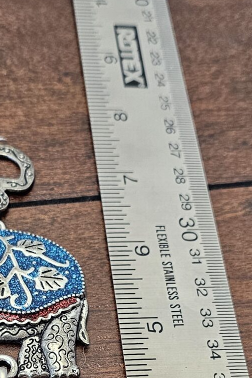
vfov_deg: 23.9
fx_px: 850
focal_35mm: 81
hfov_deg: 16.8
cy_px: 386
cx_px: 92
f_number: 1.7
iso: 250
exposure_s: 1/120
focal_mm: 6.3
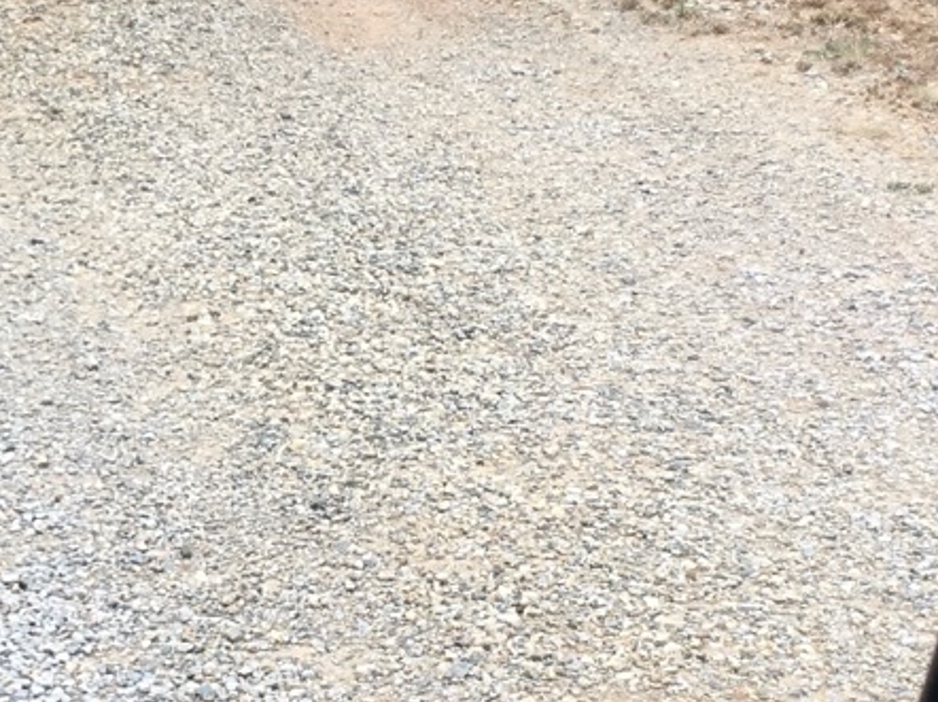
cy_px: 348
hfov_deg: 18.4
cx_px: 64
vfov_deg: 14.1
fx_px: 2844
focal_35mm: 105
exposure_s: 1/413
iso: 25
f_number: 2.2
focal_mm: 4.15
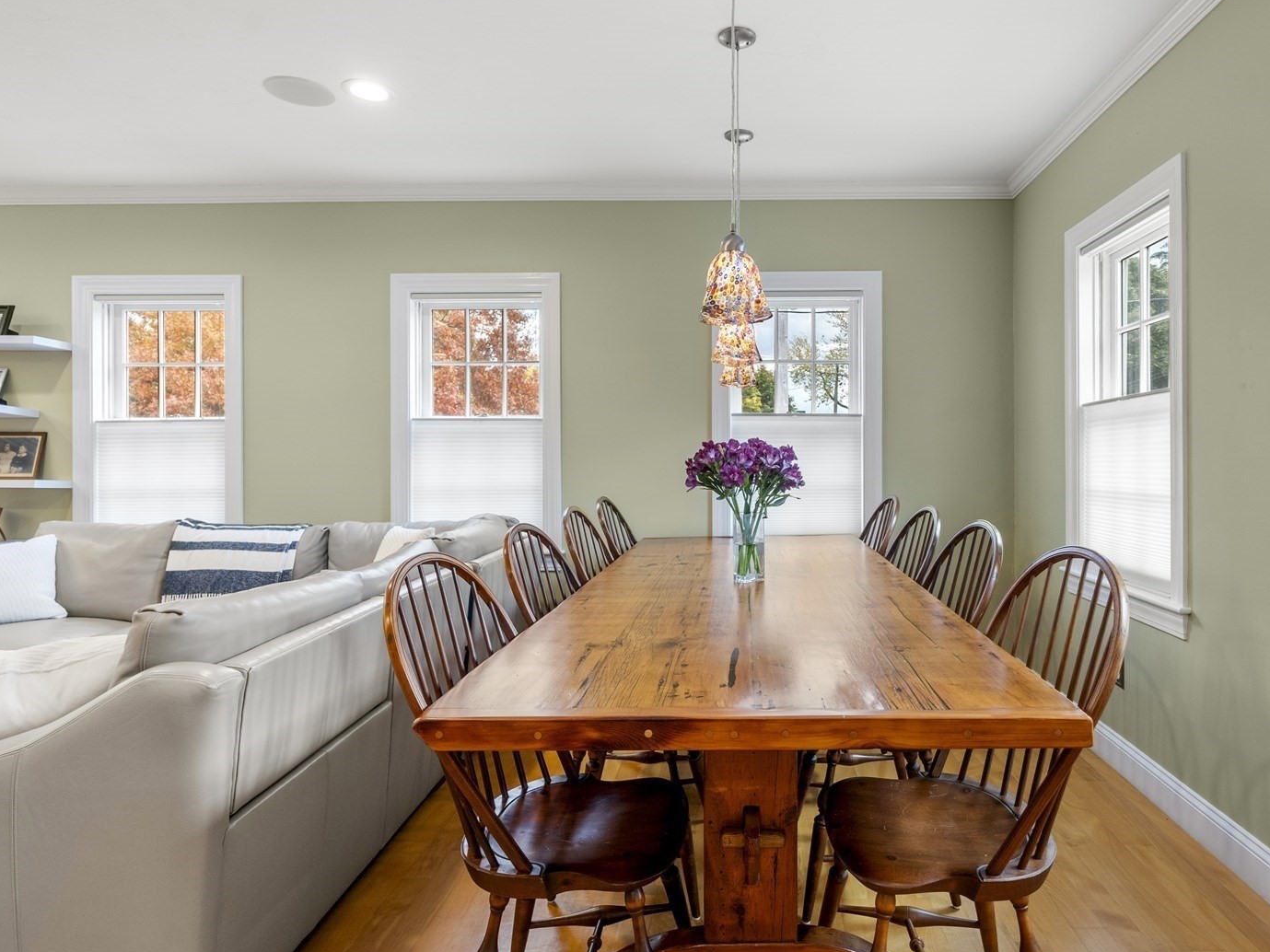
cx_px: 763
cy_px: 500
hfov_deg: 80.8
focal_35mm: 20
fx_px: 734
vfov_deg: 65.9
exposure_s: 1/8
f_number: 7.1
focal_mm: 14
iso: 320
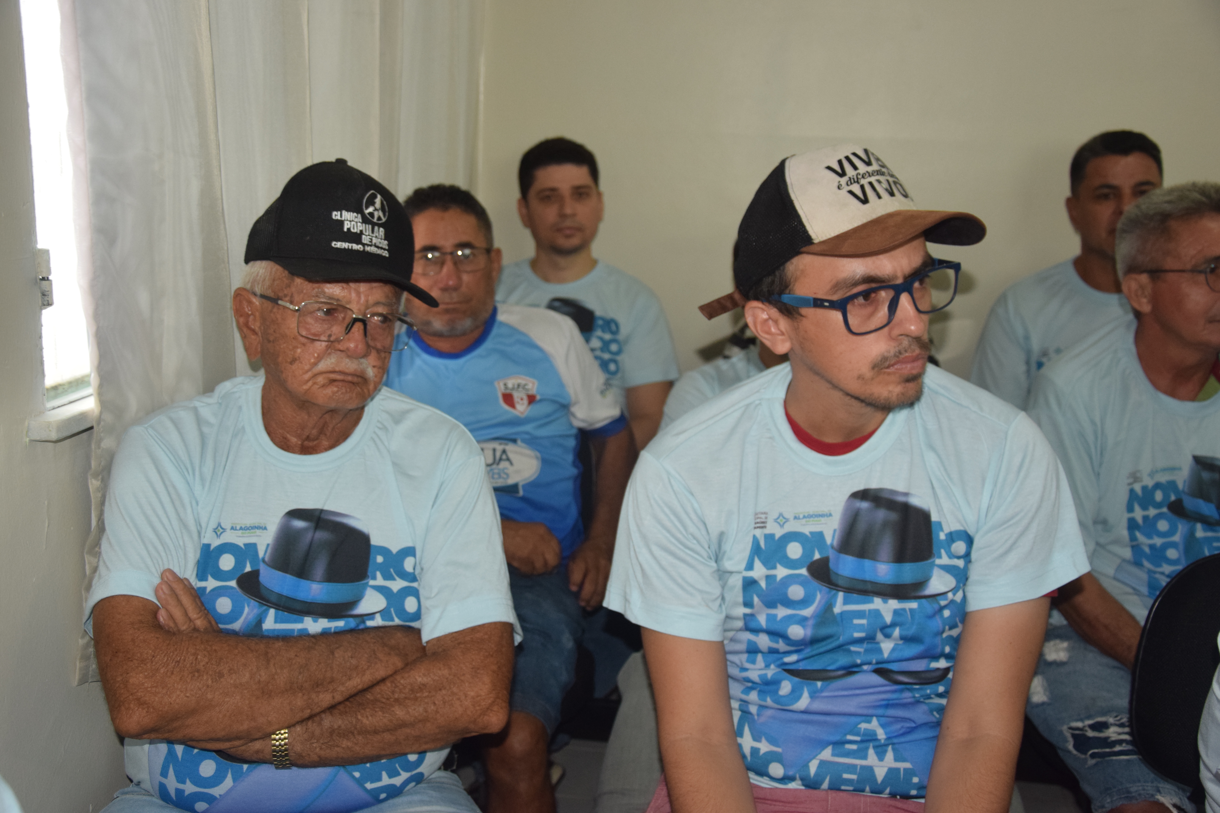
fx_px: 1423
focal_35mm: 42
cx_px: 610
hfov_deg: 46.4
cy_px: 406
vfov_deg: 31.9
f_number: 4.5
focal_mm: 28
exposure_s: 1/80
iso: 800
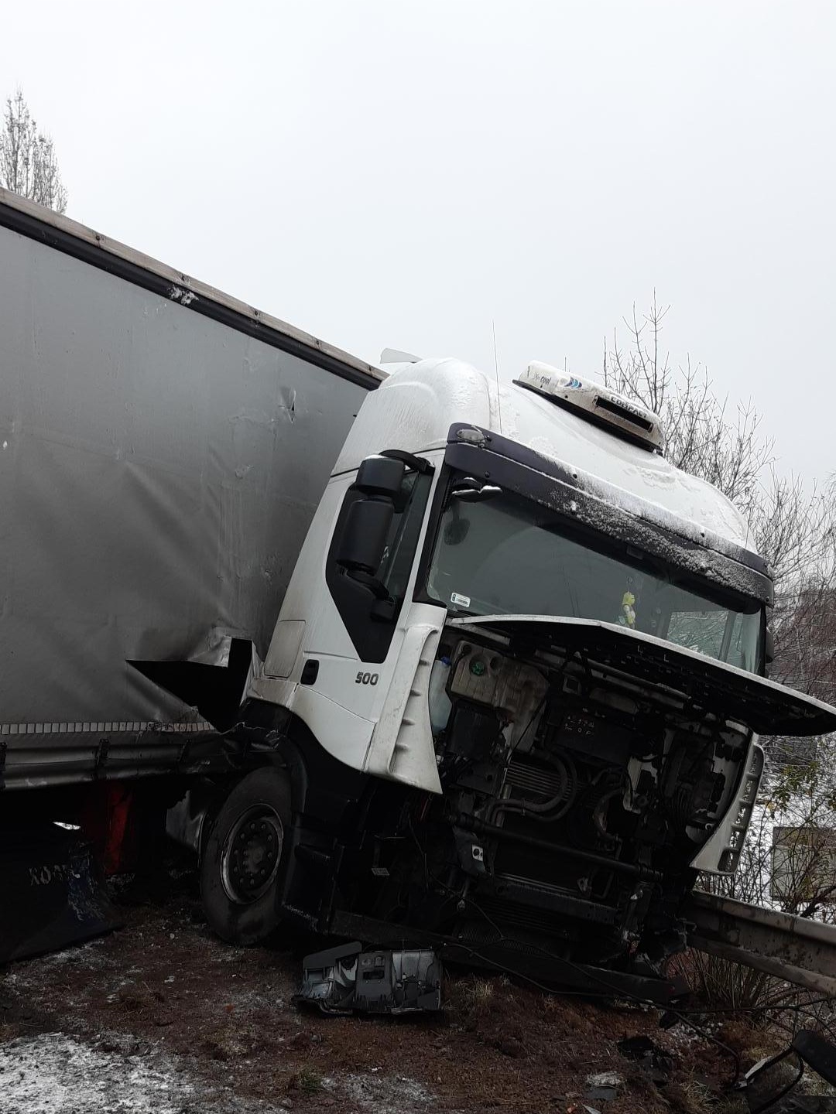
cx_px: 418
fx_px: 837
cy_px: 557
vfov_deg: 67.3
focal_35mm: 26
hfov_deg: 53.1
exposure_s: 1/111
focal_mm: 3.92
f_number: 1.7
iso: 40
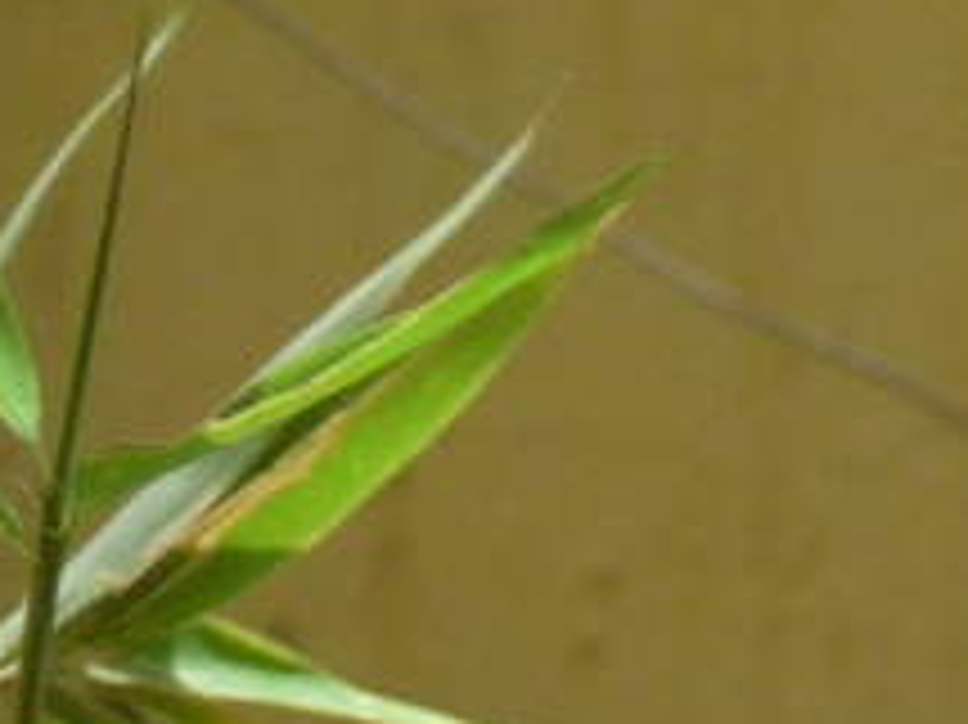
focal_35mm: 1174
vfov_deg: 1.3
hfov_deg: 1.7
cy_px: 2253
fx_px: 32811
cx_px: -50
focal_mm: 27.1
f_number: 4.8
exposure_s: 1/200
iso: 100
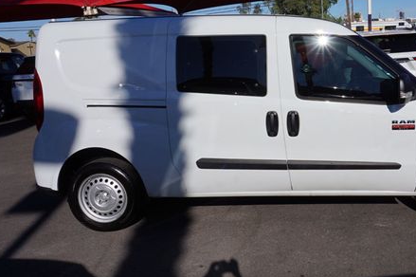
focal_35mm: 35
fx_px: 404
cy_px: 102
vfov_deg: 37.5
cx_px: 278
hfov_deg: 53.4
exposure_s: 1/250
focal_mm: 16
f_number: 14
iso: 100
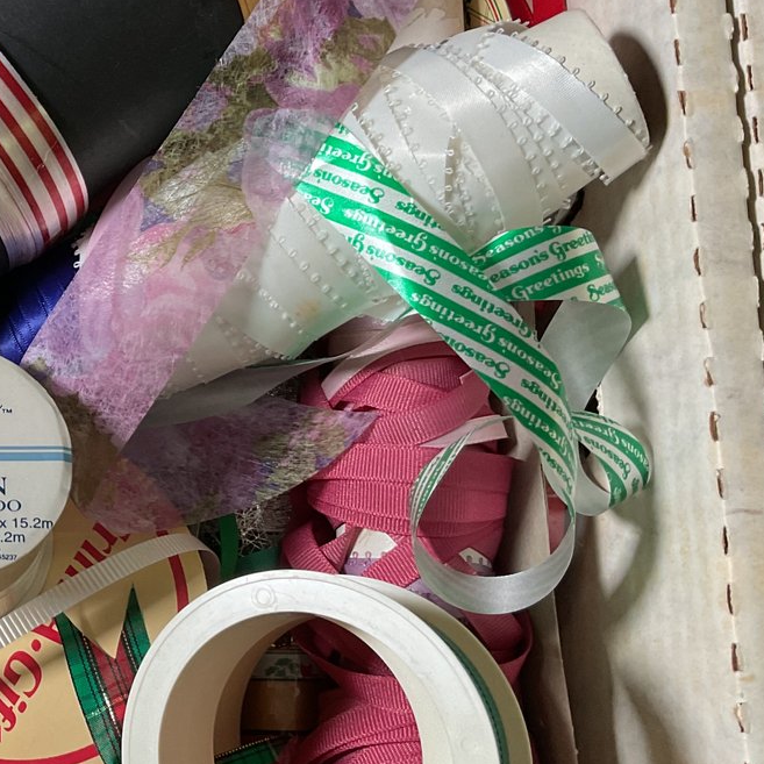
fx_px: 1473
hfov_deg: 27.1
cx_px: -41
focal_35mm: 59
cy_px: 313
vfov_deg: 29.0
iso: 64
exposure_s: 1/60
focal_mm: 3
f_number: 1.8
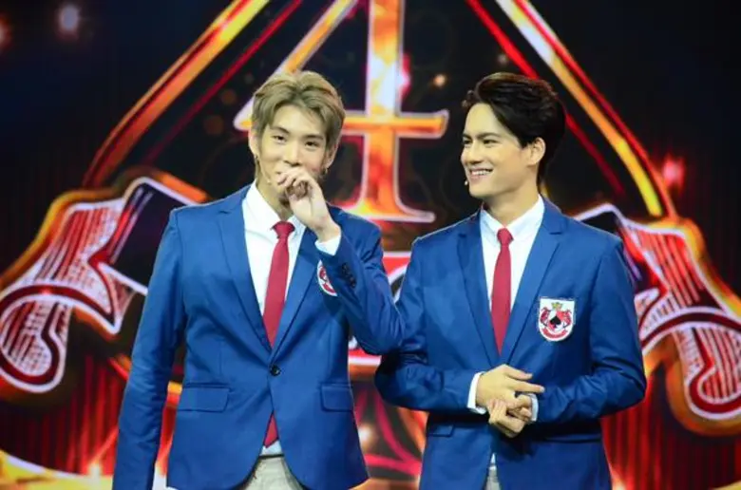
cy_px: 245
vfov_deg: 6.5
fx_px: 4312
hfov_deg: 9.8
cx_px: 370
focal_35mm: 210
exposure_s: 1/250
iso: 5000
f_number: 5.6
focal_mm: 140
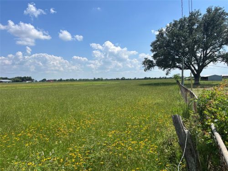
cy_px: 86
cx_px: 114
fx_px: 171
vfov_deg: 53.1
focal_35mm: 26
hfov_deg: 67.3
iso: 50
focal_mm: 5.1
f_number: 1.6
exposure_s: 1/4651
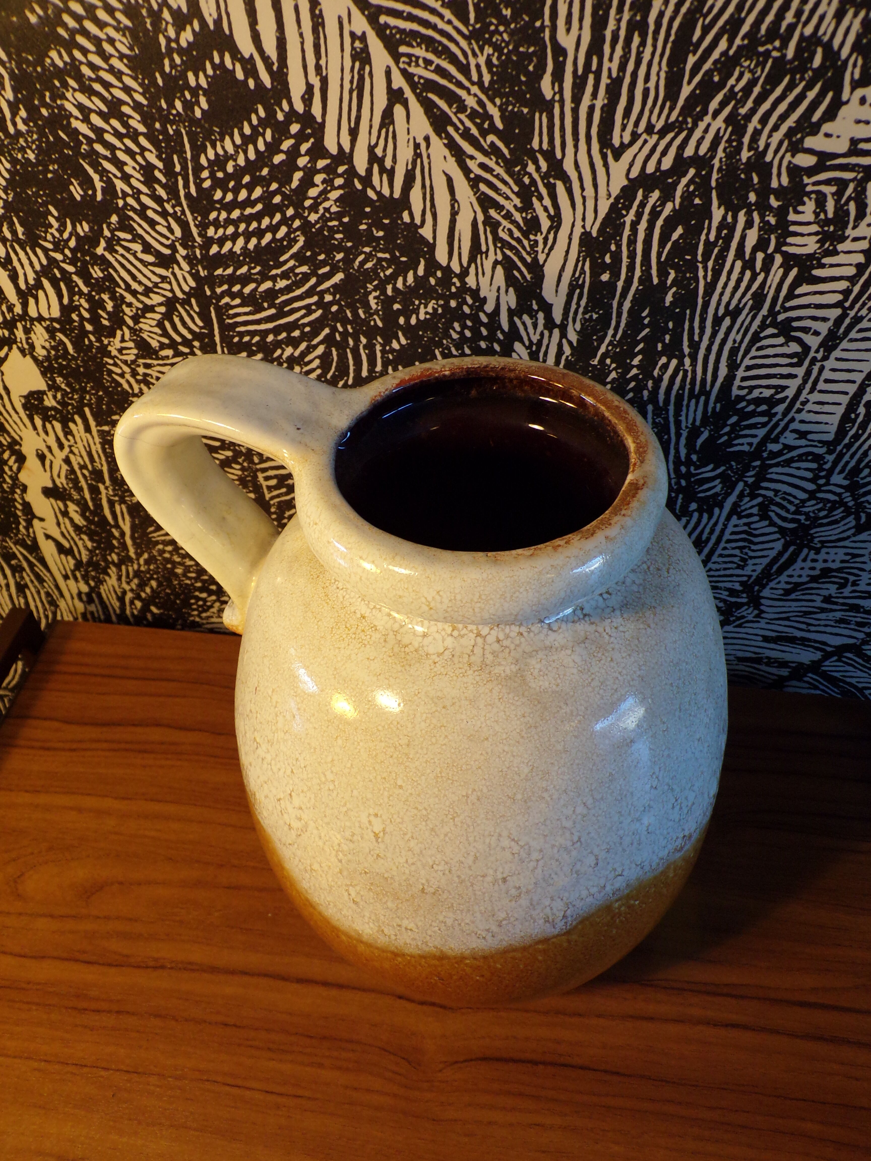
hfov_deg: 49.7
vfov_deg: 63.4
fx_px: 939
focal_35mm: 28
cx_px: 436
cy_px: 580
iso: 184
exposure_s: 1/34
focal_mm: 5
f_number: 3.1
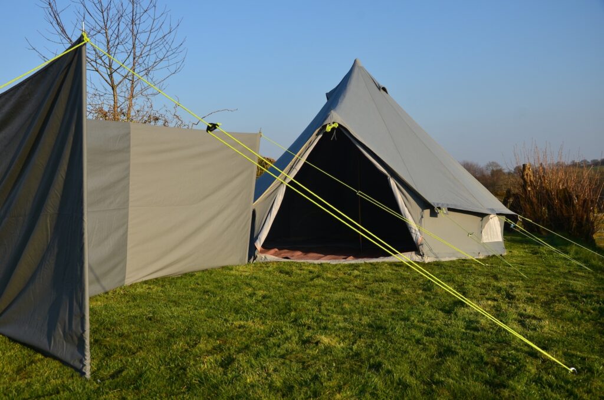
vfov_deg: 35.4
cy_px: 200
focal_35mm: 38
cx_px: 302
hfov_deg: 51.4
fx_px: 628
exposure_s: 1/250
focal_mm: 25
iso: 125
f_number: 8
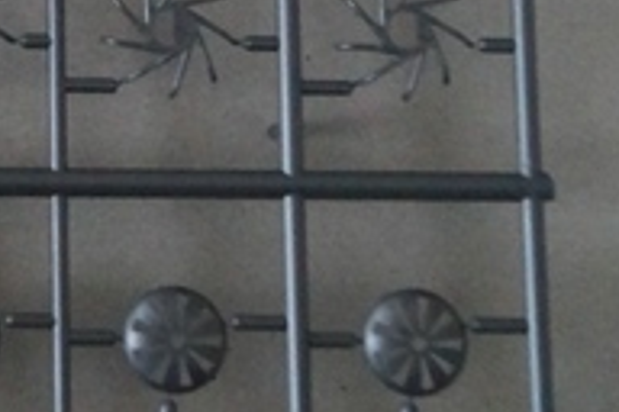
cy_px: -460
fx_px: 2957
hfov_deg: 11.4
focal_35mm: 172
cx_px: -329
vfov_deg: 7.6
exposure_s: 1/160
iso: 3200
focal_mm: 22
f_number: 4
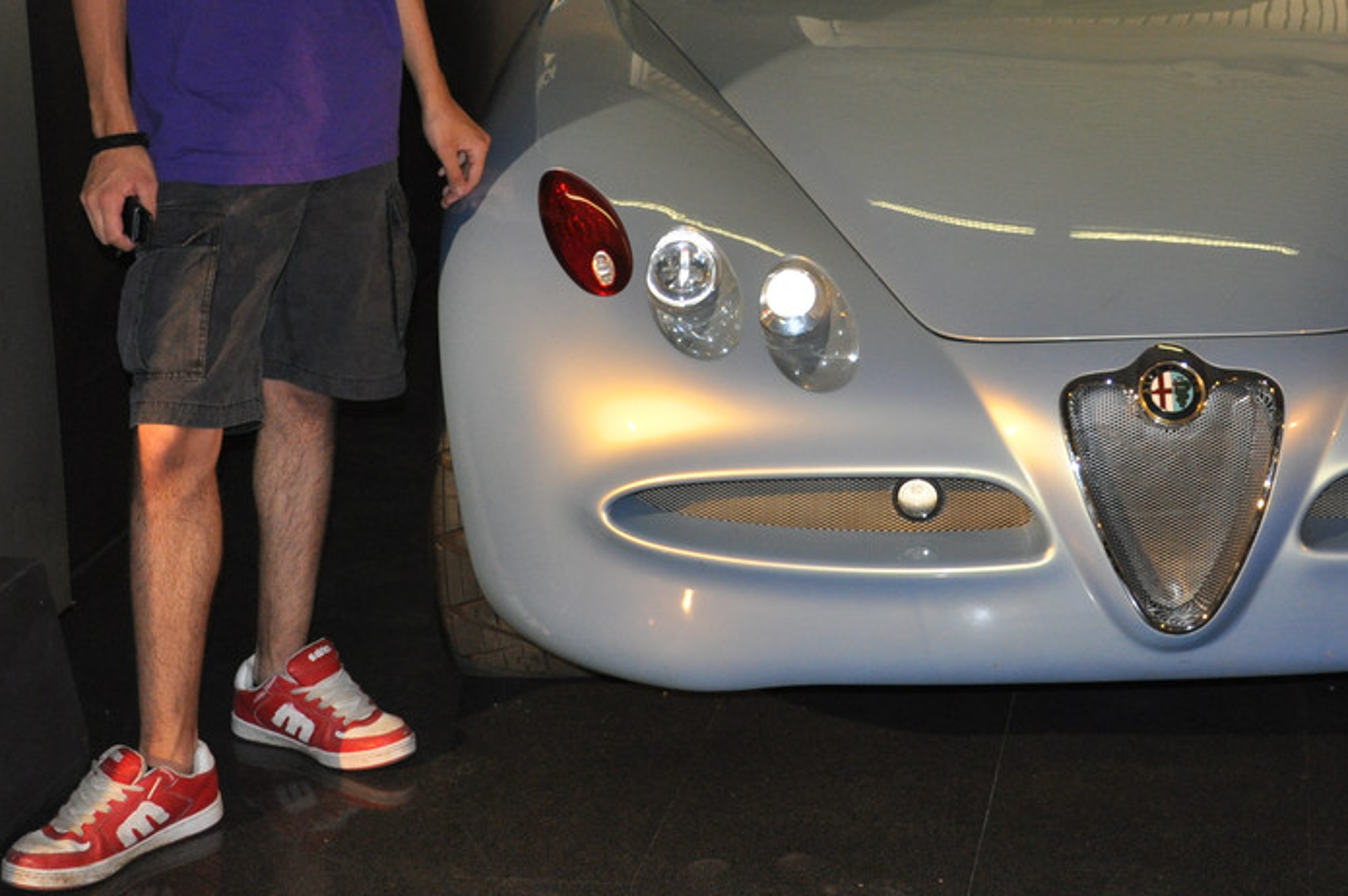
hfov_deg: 25.8
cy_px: 136
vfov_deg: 17.3
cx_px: 931
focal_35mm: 78
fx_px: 2918
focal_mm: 30
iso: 800
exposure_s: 1/60
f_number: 4.2
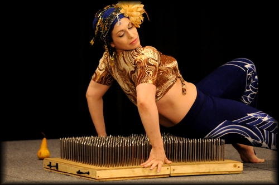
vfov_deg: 5.4
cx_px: 140
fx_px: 1974
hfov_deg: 8.1
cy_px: 92
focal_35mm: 255
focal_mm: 170
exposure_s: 1/200
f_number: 2.8
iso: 2500
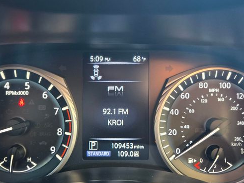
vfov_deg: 46.8
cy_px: 93
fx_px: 211
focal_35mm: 30
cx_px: 117
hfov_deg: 60.0
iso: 200
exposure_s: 1/55.3
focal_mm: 6.3
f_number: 1.7
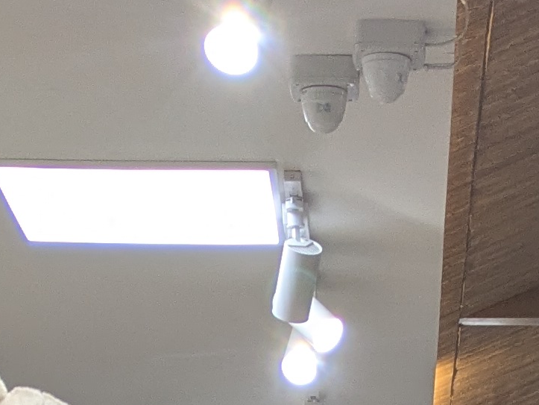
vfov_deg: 8.0
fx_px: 2493
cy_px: 1219
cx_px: 425
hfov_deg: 12.3
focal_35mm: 160
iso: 81
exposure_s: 1/100
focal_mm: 5.43
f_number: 1.89
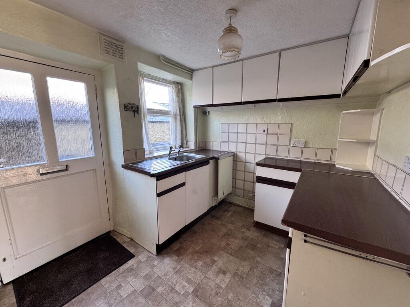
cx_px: 205
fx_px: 166
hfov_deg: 102.1
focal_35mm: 14
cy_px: 154
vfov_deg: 85.7
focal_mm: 2.22
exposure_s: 1/99
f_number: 2.2
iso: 200
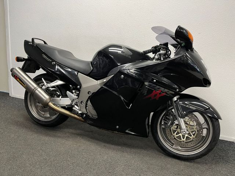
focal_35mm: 26
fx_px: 177
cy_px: 88
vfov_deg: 53.1
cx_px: 118
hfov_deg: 67.3
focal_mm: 5.1
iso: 125
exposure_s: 1/50
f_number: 1.6
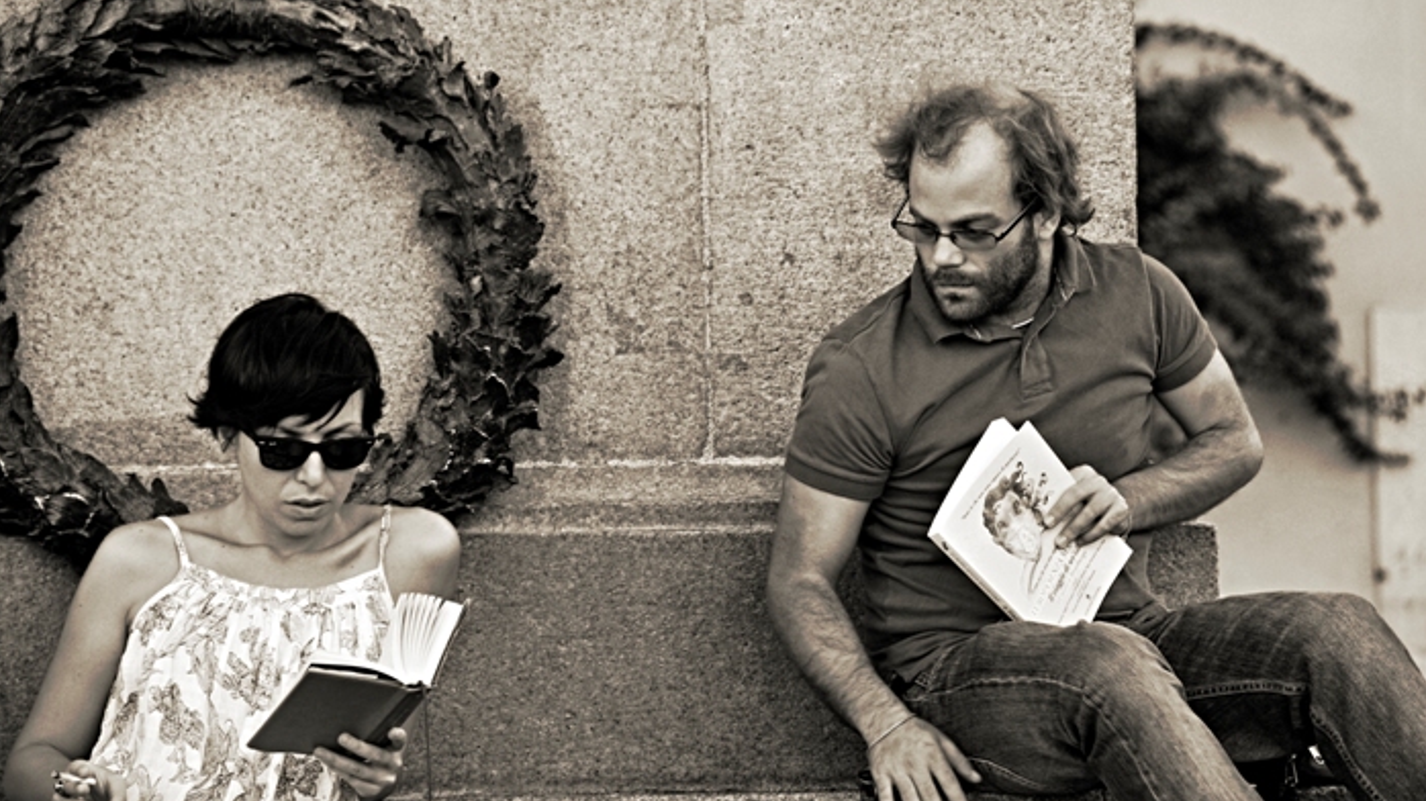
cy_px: 399
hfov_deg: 6.9
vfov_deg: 3.9
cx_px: 713
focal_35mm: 315
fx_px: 11906
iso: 320
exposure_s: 1/200
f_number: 7.1
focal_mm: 200
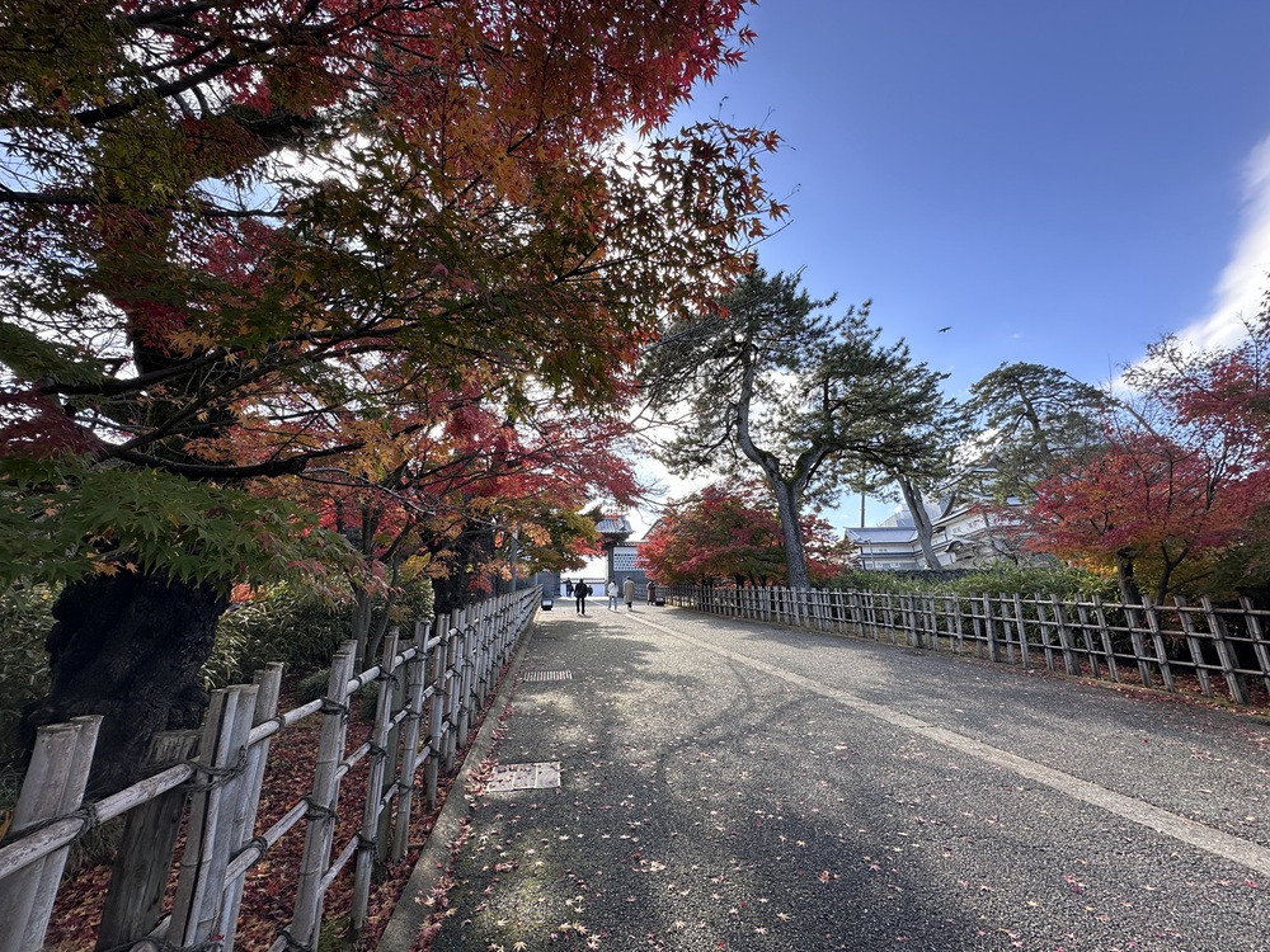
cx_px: 635
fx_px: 514
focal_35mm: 14
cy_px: 476
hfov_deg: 102.1
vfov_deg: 85.7
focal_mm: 2.22
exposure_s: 1/422
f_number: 2.2
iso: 40
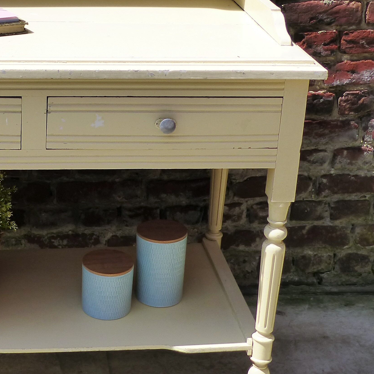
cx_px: 71
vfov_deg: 22.5
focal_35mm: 77
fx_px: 941
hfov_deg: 22.2
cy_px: 166
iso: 200
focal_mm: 6.3
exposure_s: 1/2000
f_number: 2.8
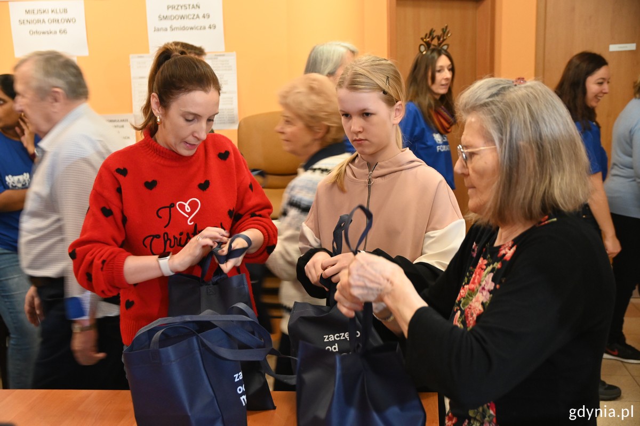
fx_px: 827
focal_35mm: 46
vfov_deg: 28.9
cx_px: 320
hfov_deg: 42.3
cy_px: 213
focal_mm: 31
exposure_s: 1/50
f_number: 3.3
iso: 2200
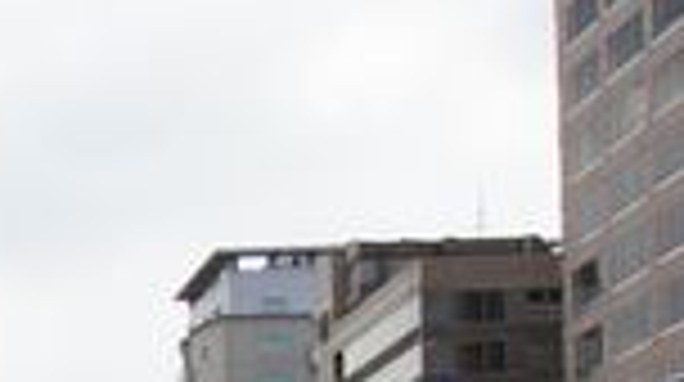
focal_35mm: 130
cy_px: 798
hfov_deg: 13.7
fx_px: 2353
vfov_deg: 8.7
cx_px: -738
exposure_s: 1/100
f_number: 10
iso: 100
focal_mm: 11
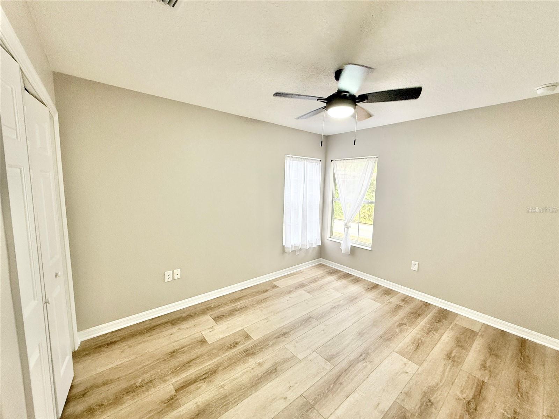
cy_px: 210
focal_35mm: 14
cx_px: 280
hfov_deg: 102.1
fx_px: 226
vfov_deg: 85.7
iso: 200
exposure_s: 1/120
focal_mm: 2.22
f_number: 2.2
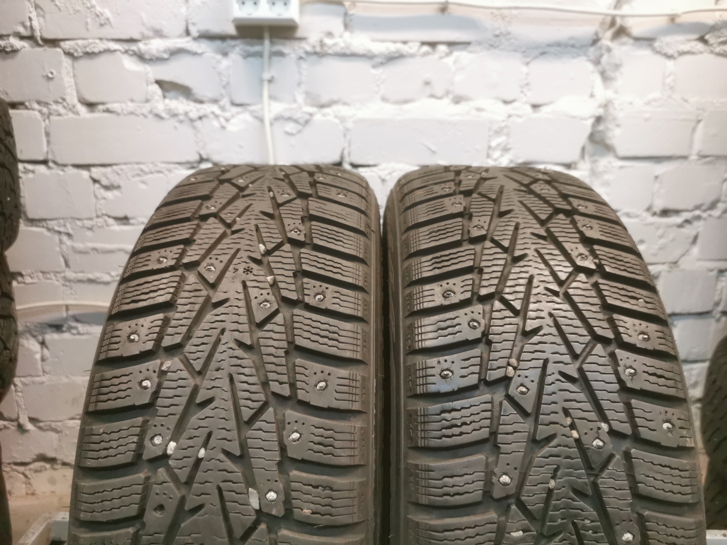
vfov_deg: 51.3
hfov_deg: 65.3
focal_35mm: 27
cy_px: 272
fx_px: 567
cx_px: 364
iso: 400
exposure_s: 1/50
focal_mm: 5.56
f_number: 1.6
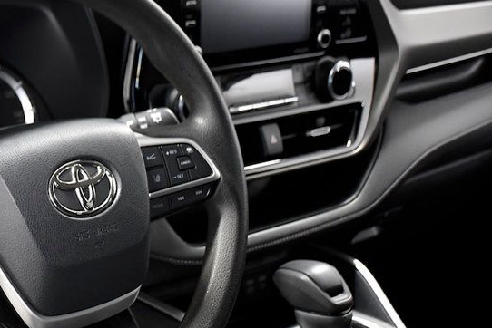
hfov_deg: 23.4
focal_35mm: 85
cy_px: 207
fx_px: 1162
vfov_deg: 16.1
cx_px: 64
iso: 2500
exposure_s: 1/125
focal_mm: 30
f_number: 4
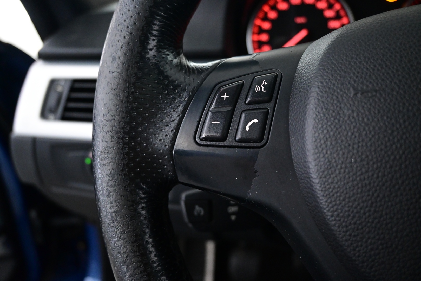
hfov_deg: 59.5
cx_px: 210
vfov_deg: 41.7
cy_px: 140
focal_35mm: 32
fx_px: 368
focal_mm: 21
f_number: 4
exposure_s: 1/30
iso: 2500
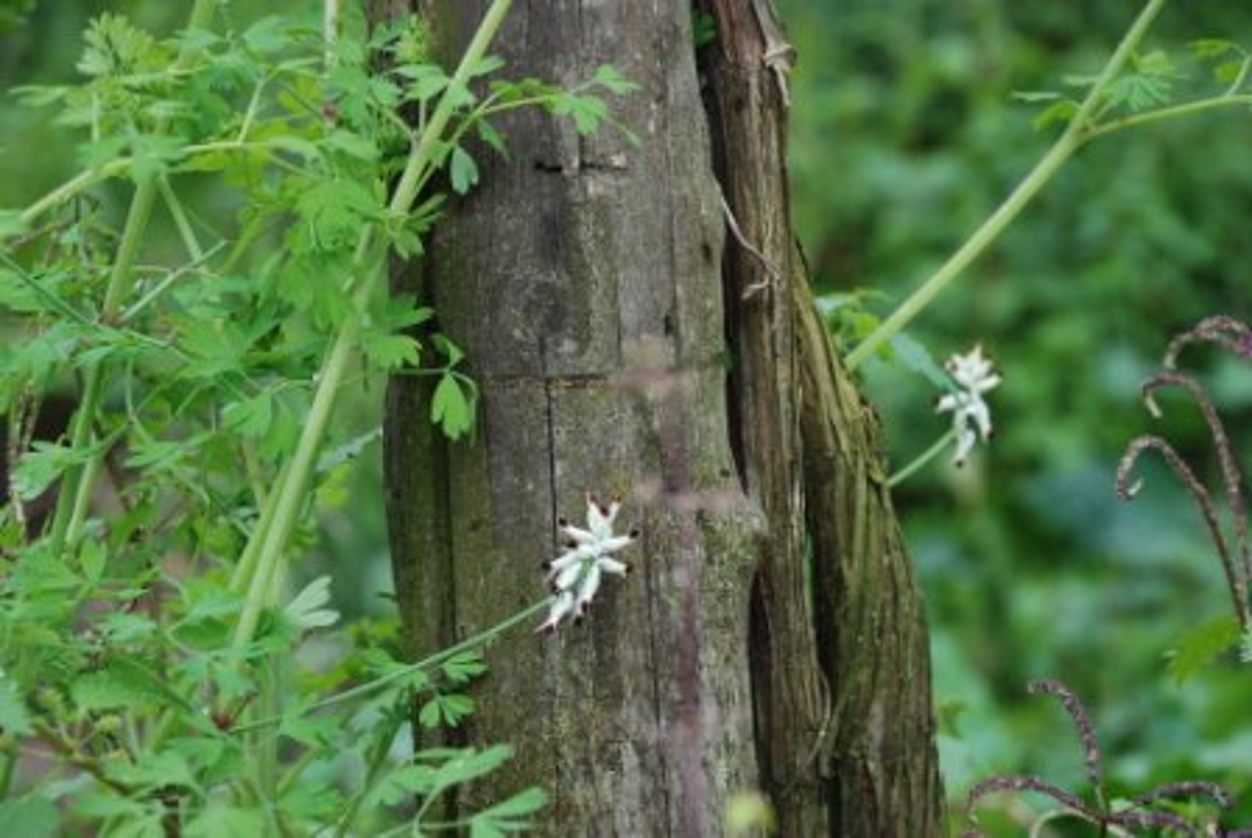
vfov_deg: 13.1
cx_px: 626
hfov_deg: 19.4
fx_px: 3656
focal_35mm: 105
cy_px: 419
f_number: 5.6
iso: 360
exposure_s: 1/125
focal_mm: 70
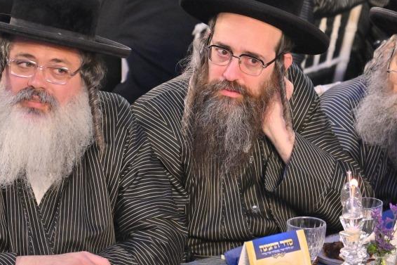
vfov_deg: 2.5
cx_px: 253
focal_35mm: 543
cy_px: 144
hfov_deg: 3.8
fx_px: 5986
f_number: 2.8
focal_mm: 200
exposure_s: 1/320
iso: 1000
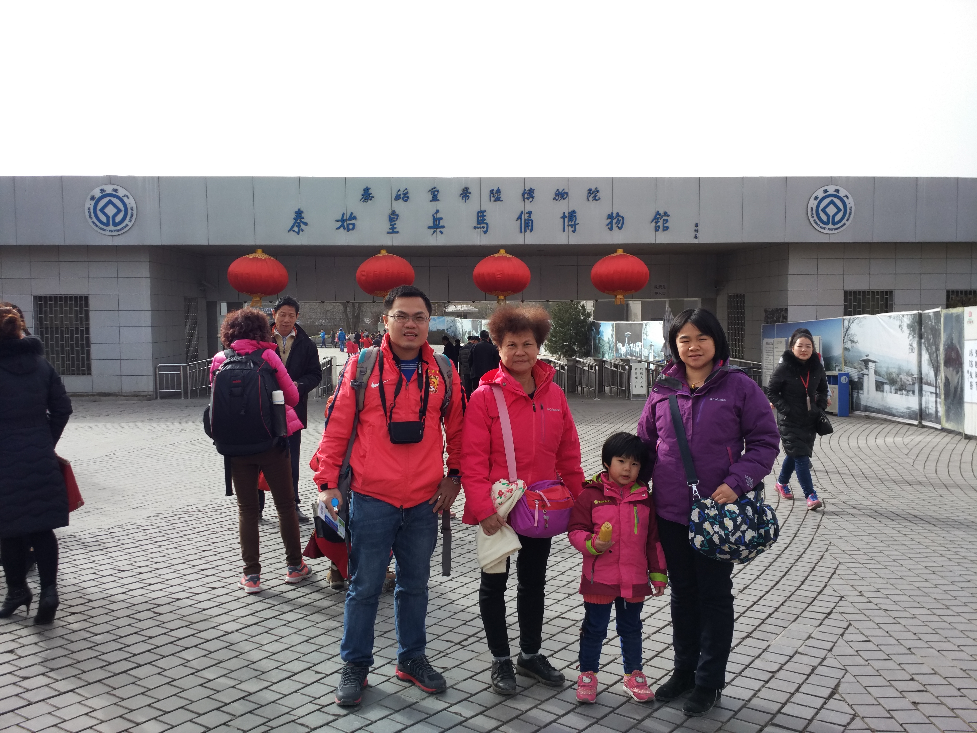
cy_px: 366
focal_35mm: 30
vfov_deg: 46.8
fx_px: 847
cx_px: 488
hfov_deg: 60.0
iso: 100
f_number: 2
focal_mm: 4.12
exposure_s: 1/651
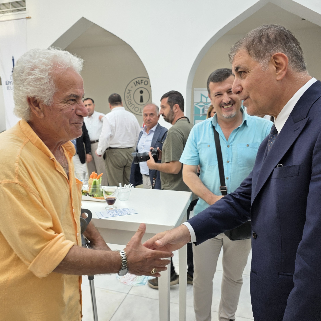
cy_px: 160
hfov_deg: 57.2
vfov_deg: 57.3
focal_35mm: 28
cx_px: 145
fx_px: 294
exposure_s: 1/100
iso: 40
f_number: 1.7
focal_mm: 6.3
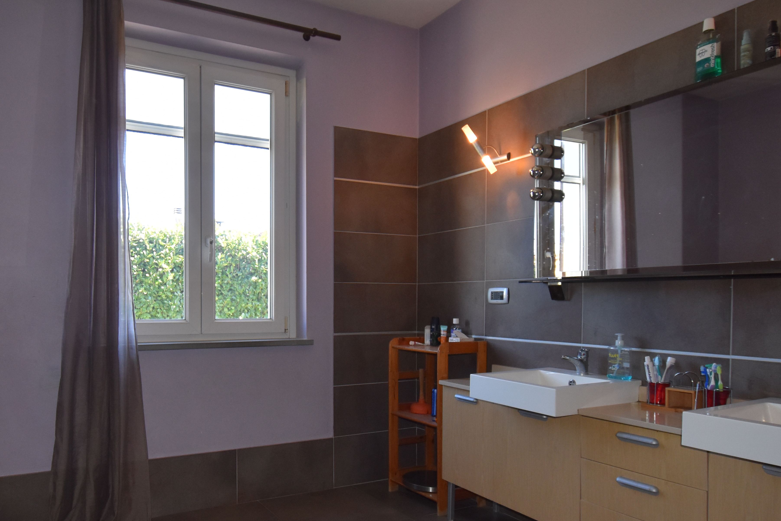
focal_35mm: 25
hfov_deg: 70.5
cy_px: 323
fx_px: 542
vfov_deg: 50.8
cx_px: 300
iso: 800
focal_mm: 10
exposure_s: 1/125
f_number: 5.6
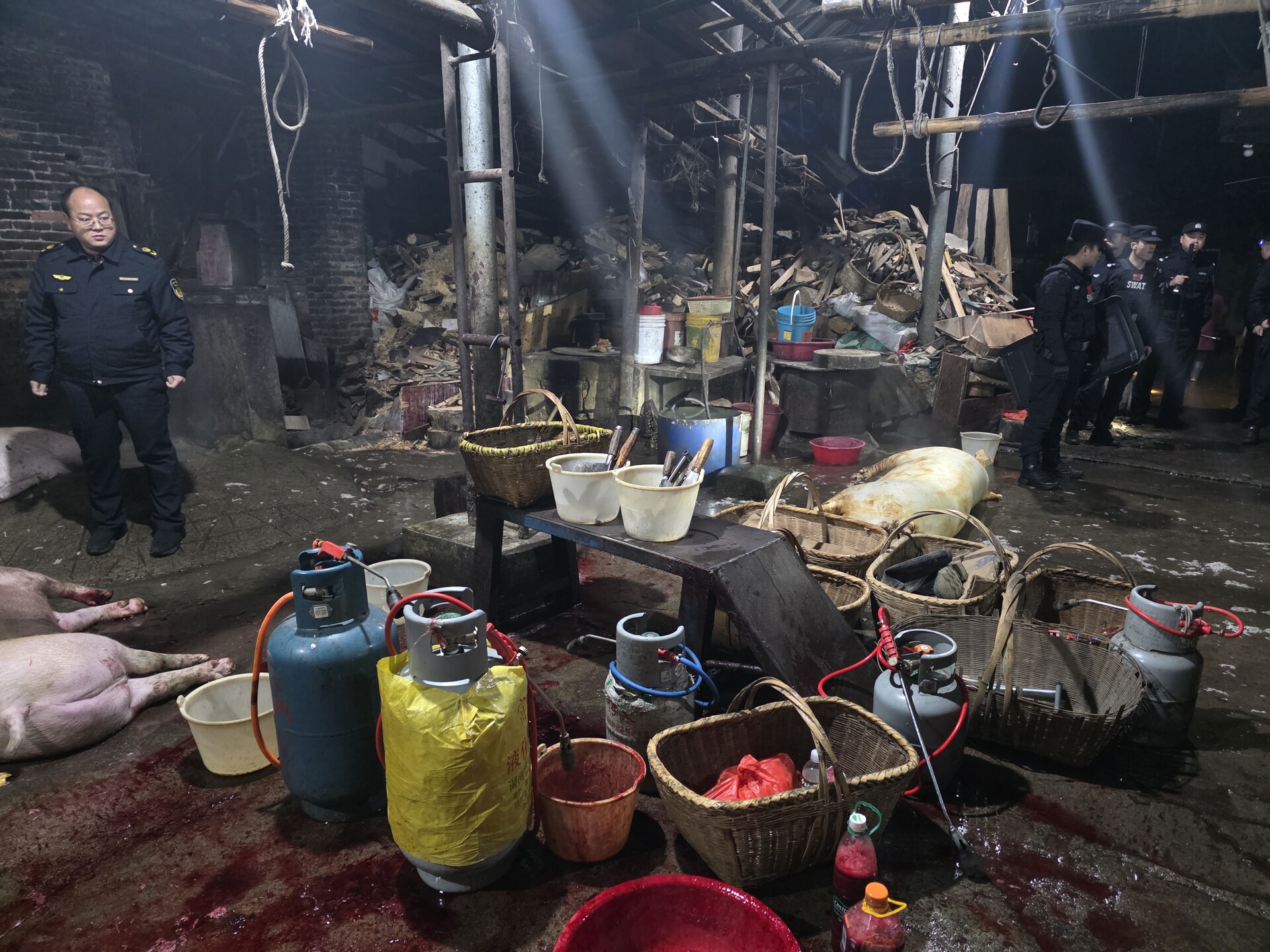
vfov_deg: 58.9
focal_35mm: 23
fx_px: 844
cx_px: 635
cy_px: 476
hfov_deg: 73.9
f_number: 1.7
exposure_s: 1/33.3
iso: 1600
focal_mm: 6.3
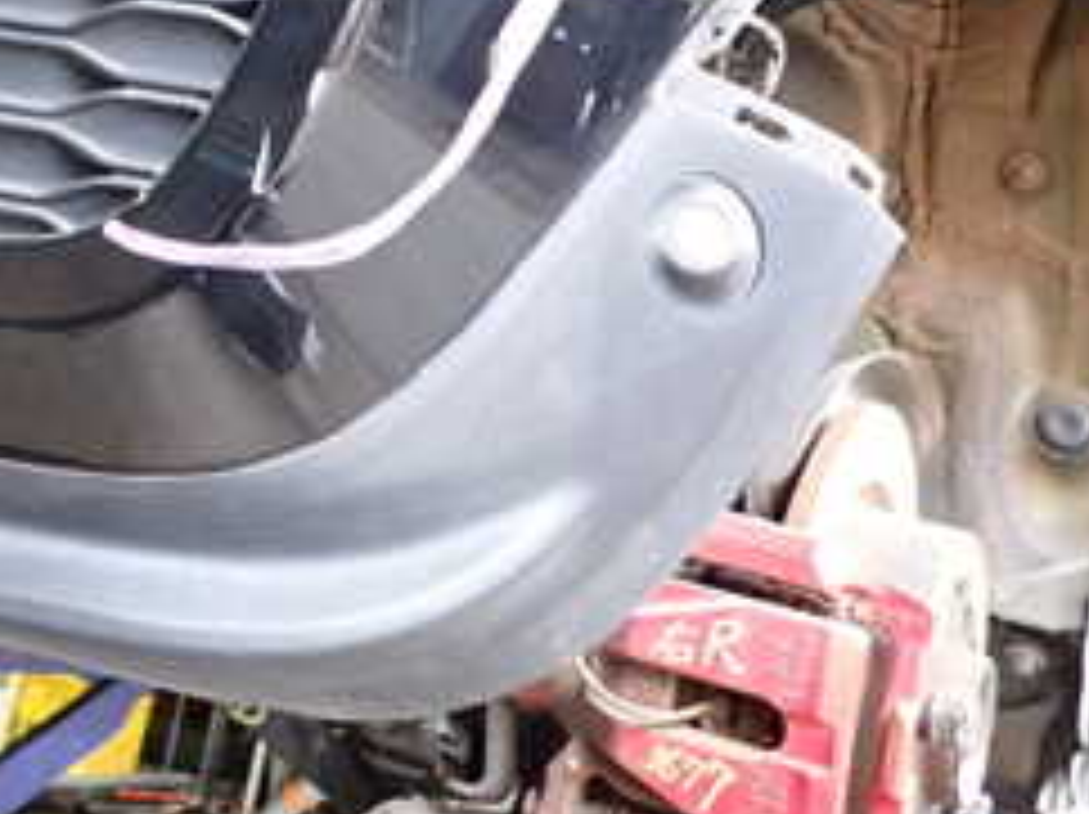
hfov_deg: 28.5
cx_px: -94
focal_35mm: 62
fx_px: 1949
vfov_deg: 22.7
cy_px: 13
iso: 320
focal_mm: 4.5
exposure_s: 1/30
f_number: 2
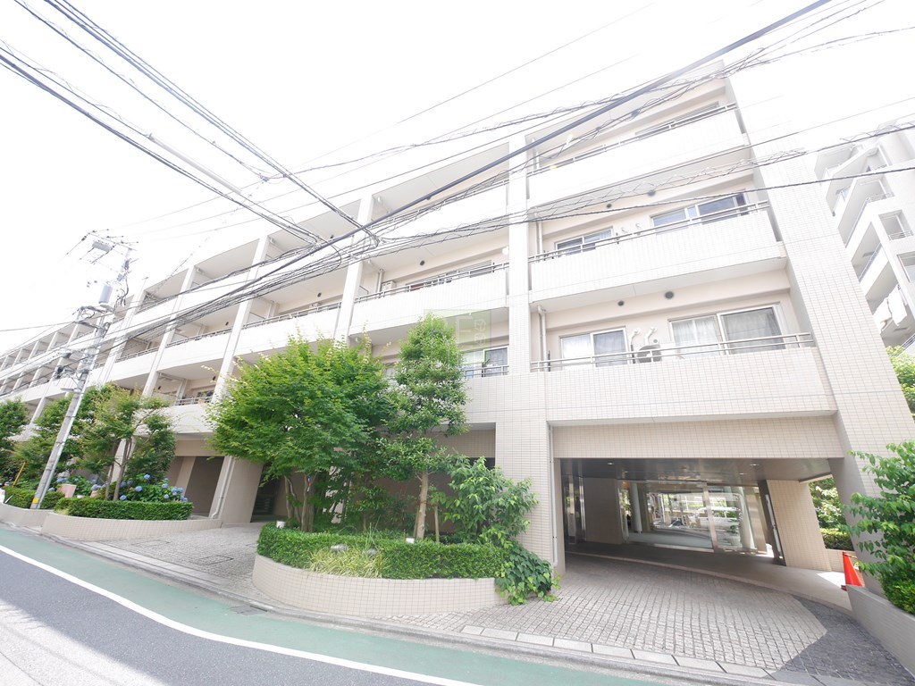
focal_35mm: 14
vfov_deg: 85.7
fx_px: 370
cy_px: 343
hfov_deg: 102.1
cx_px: 458
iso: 160
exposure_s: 1/160
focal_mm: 7
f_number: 4.5
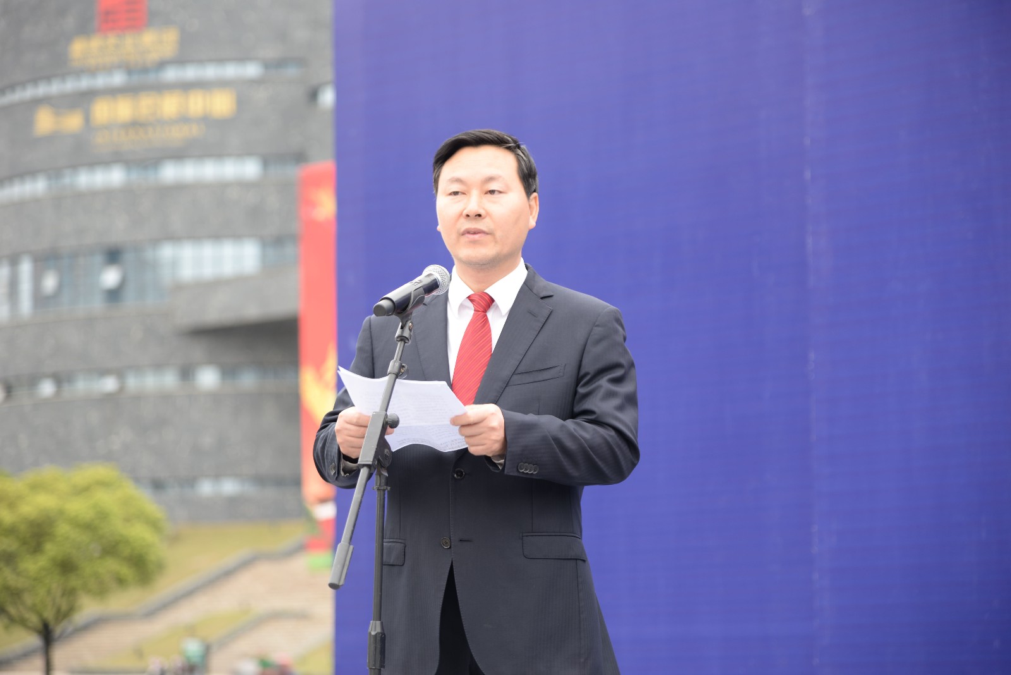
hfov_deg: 17.1
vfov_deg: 11.4
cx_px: 506
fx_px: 3371
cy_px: 338
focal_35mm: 120
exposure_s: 1/15
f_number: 4
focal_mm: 120
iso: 100
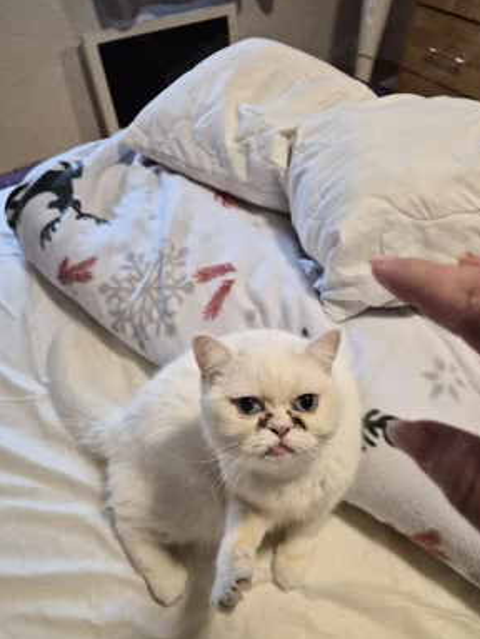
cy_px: 327
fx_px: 443
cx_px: 248
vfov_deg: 71.5
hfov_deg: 56.9
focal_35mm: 24
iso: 640
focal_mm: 5.4
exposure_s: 1/100
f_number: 1.8
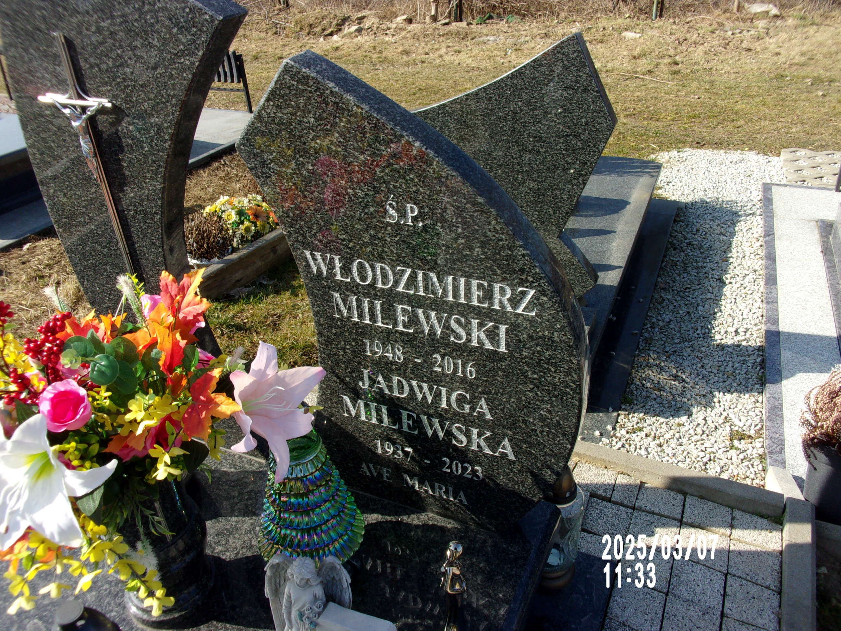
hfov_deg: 63.4
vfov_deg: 49.7
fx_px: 680
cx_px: 420
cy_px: 316
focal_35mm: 28
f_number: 10.8
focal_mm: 5.1
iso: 80
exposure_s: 1/52
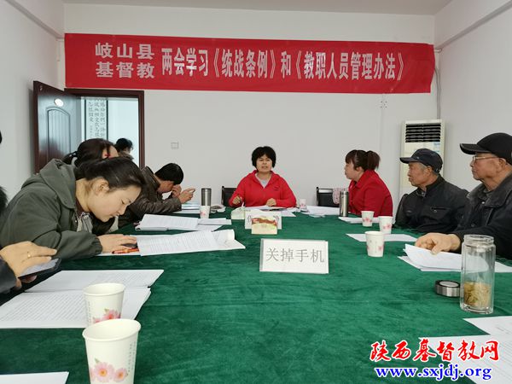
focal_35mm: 26
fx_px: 385
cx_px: 256
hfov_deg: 67.3
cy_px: 192
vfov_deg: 53.1
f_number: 1.8
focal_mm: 4.75
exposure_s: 1/50
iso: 200
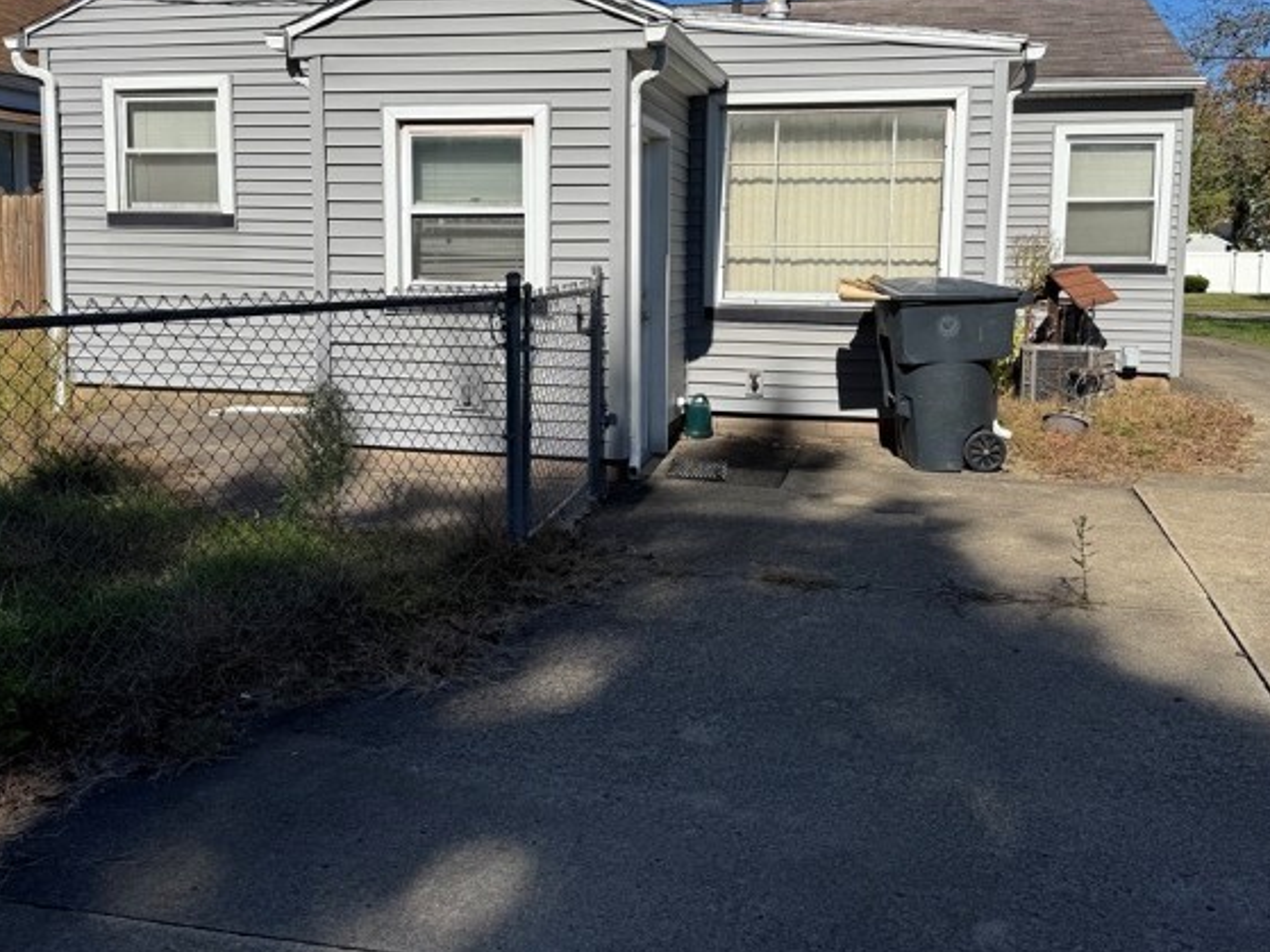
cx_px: 634
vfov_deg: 42.6
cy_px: 364
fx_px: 1210
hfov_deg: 55.4
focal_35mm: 33
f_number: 1.78
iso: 80
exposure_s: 1/5814
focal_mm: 6.76
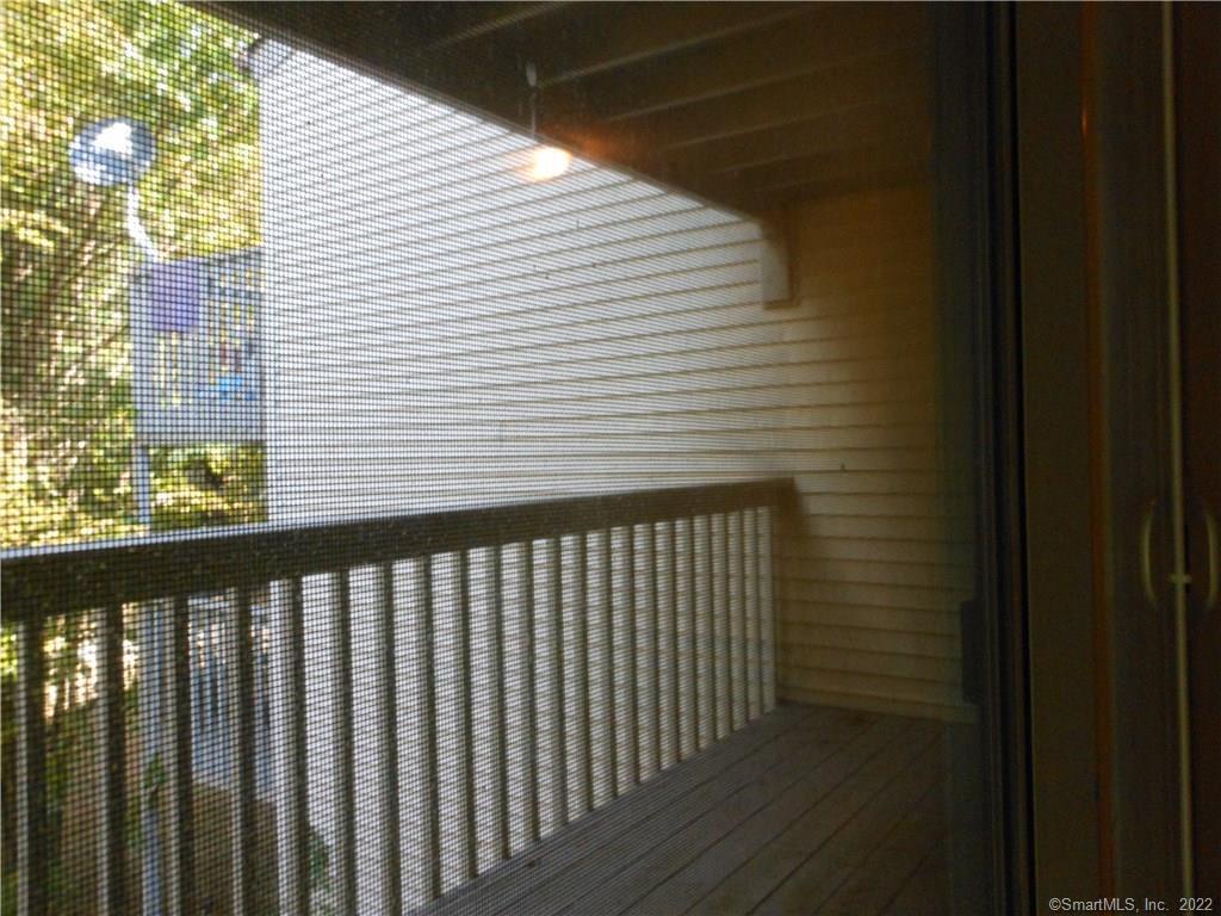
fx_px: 988
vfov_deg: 49.7
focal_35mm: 28
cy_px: 458
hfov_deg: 63.4
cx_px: 610
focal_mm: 5
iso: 400
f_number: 3.7
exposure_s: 1/100
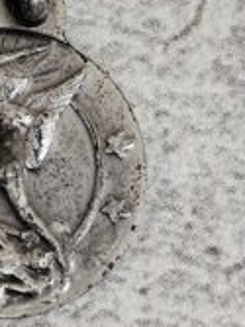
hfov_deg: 6.6
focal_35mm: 223
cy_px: 114
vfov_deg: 8.9
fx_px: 2107
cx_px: 6
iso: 64
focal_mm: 6.19
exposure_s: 1/100
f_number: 1.65
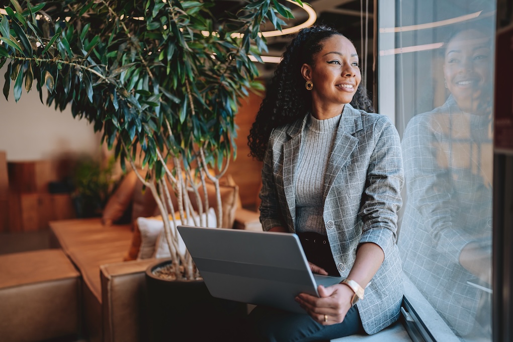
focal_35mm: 35
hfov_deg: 54.4
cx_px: 256
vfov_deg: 37.9
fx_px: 499
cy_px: 171
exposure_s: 1/250
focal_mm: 35
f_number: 1.6
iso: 100
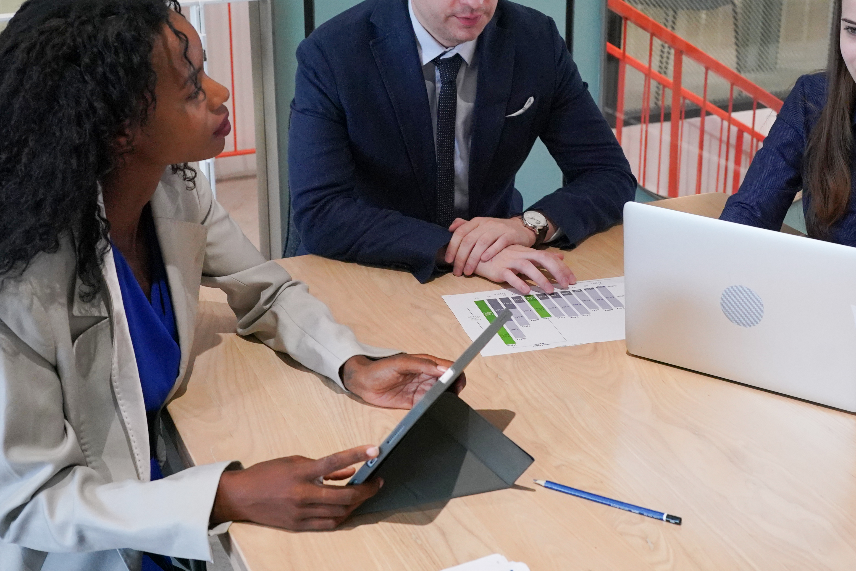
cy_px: 214
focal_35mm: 56
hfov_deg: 35.5
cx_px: 529
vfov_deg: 24.1
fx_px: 1331
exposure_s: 1/160
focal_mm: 35
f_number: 5
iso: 3200
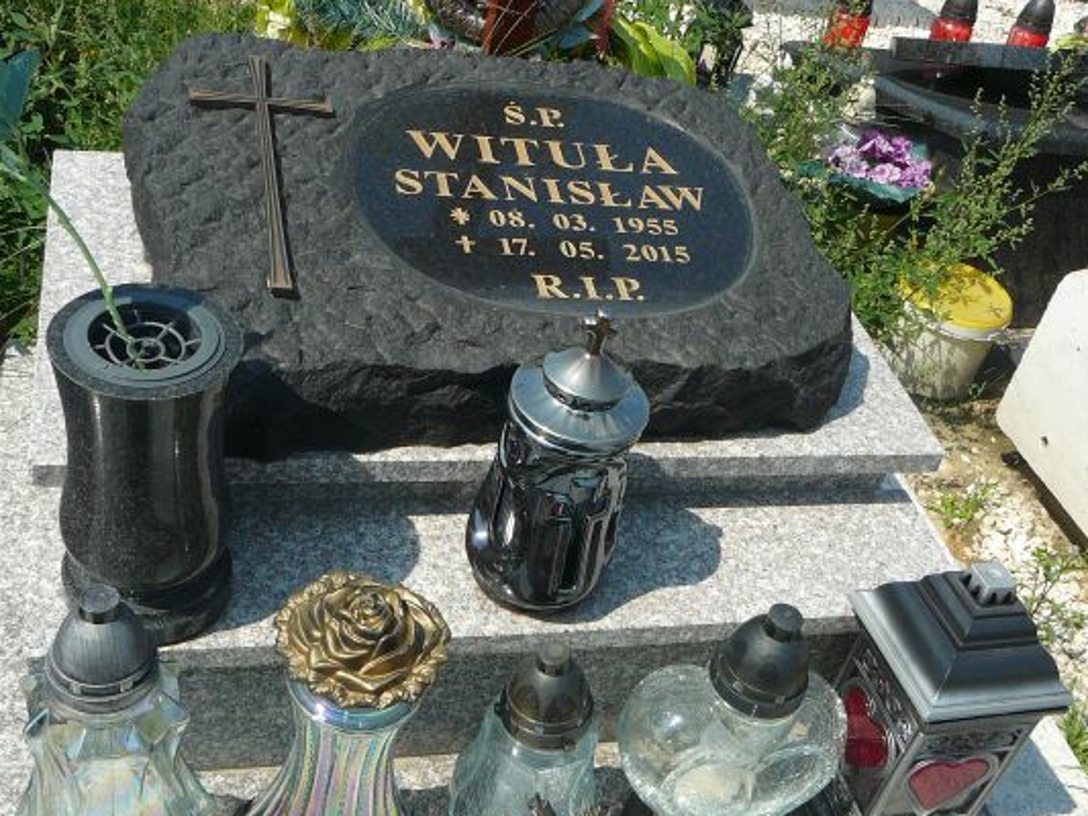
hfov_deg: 44.8
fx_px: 1320
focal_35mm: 42
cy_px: 449
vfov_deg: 34.3
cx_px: 545
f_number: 5
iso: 80
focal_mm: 5.2
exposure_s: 1/500
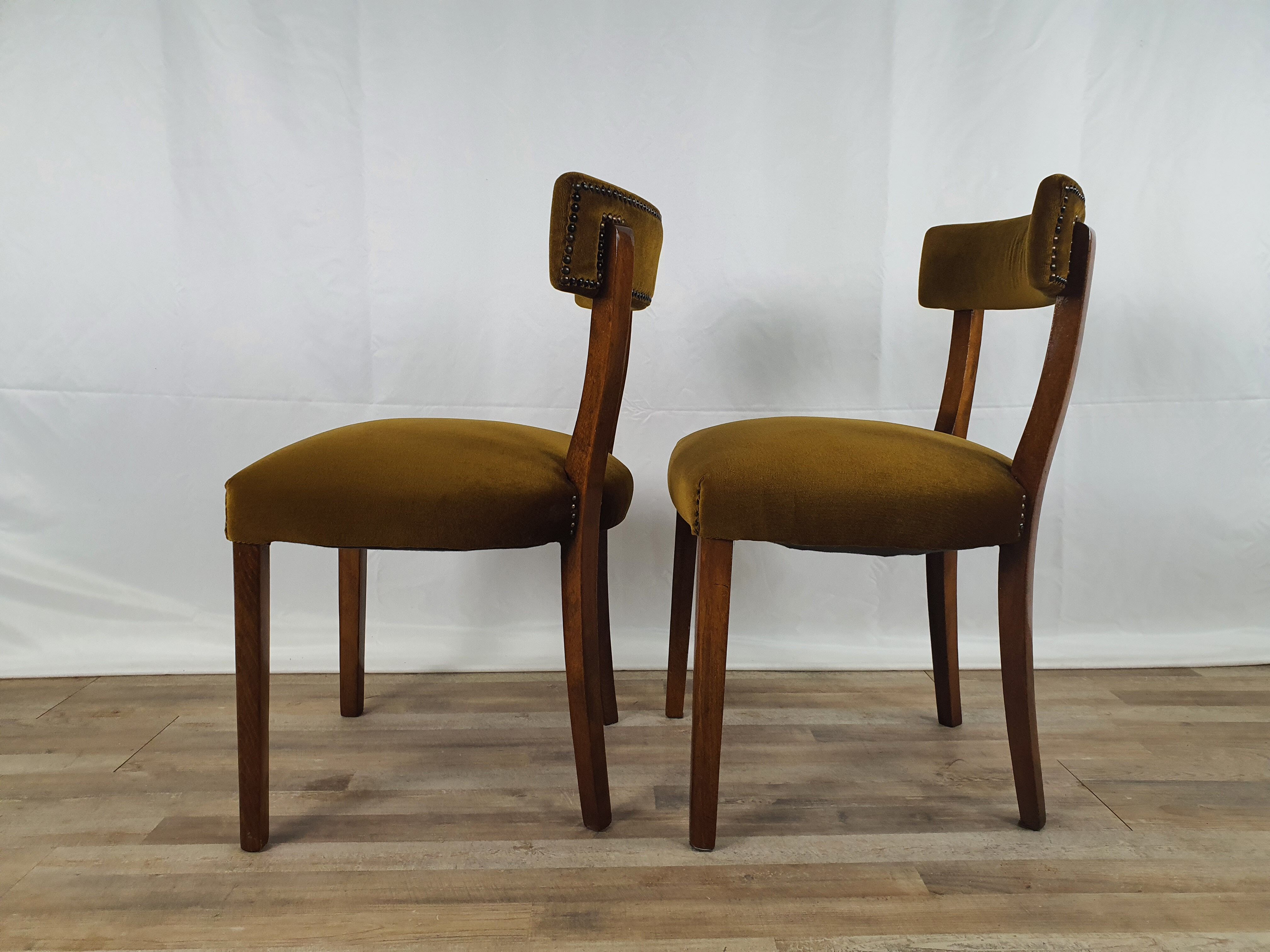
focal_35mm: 26
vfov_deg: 53.1
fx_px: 954
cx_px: 635
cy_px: 476
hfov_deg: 67.3
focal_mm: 4.3
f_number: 2.4
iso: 250
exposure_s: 1/100
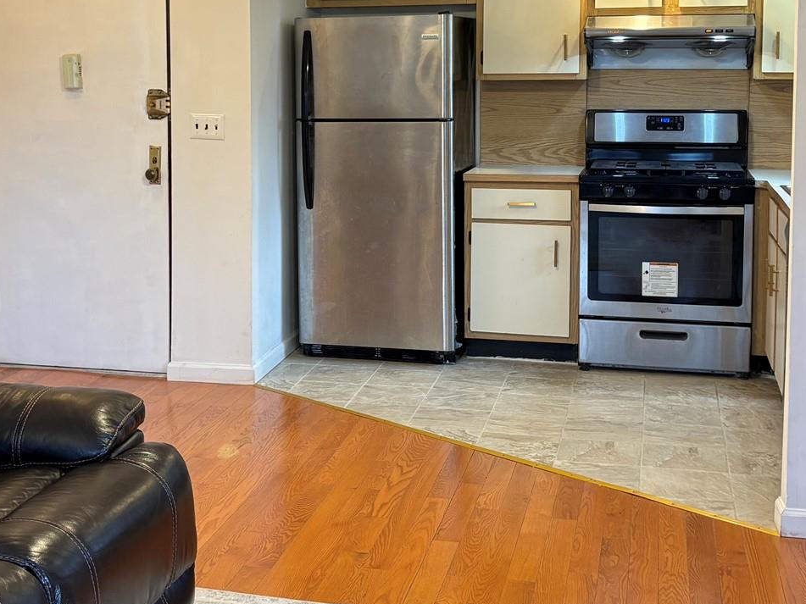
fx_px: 1304
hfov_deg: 34.1
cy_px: 156
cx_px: 293
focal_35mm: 56
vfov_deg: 25.8
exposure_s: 1/60
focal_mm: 5.96
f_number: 1.6
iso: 100
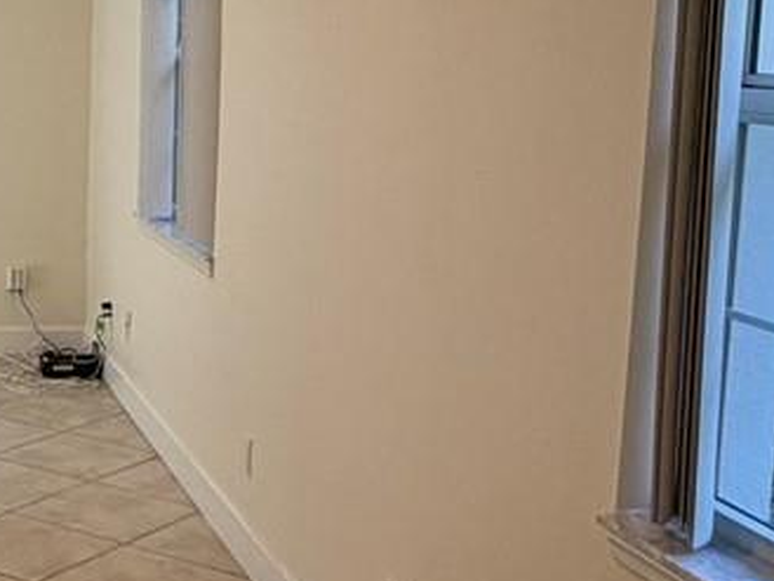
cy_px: 259
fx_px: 1521
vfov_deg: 21.6
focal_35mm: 68
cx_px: -146
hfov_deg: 25.7
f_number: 2.2
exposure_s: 1/120
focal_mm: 2.22
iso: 160
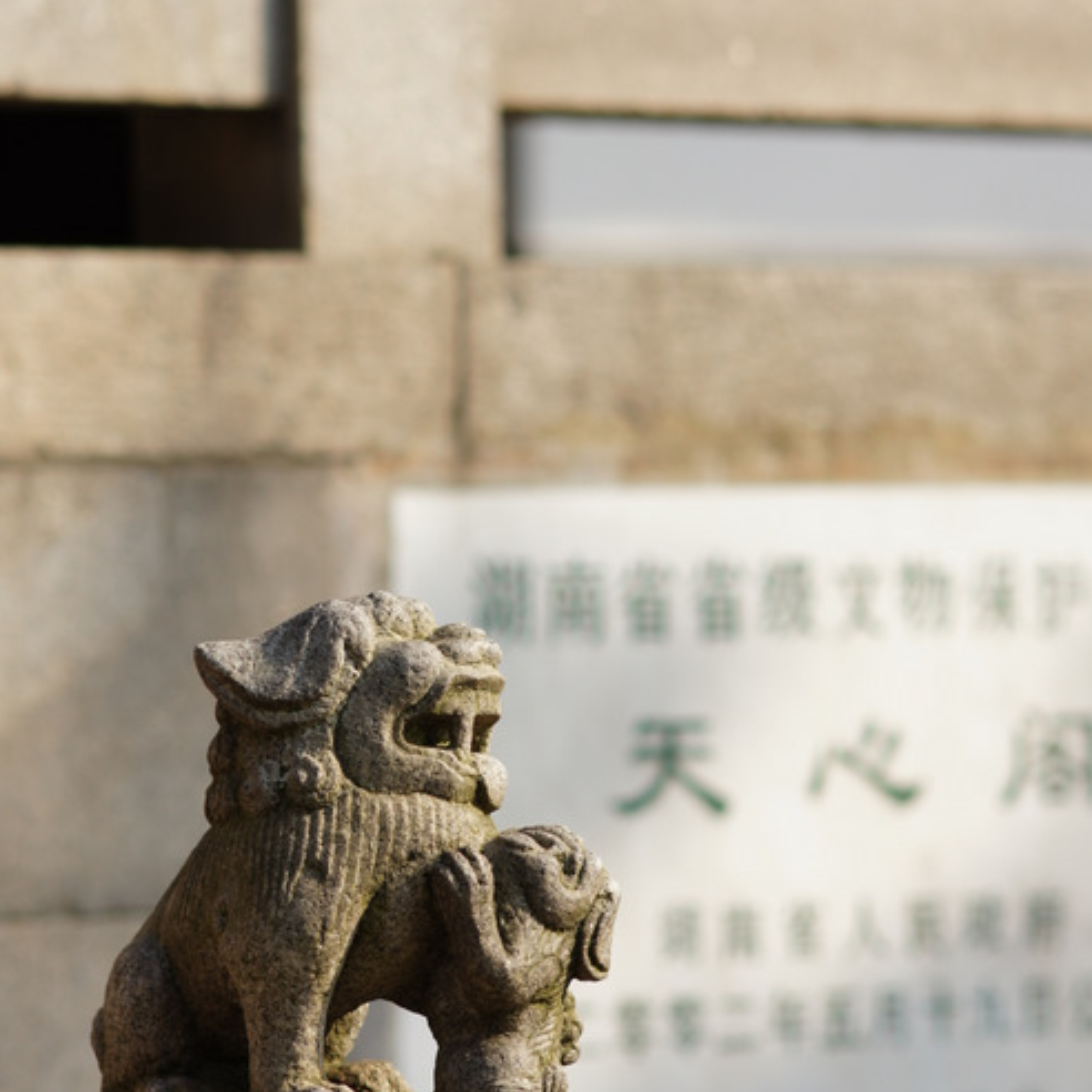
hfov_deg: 6.3
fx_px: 9982
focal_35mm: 280
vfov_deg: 6.3
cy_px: 457
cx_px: 548
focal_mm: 135
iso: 100
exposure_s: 1/1250
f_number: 2.8
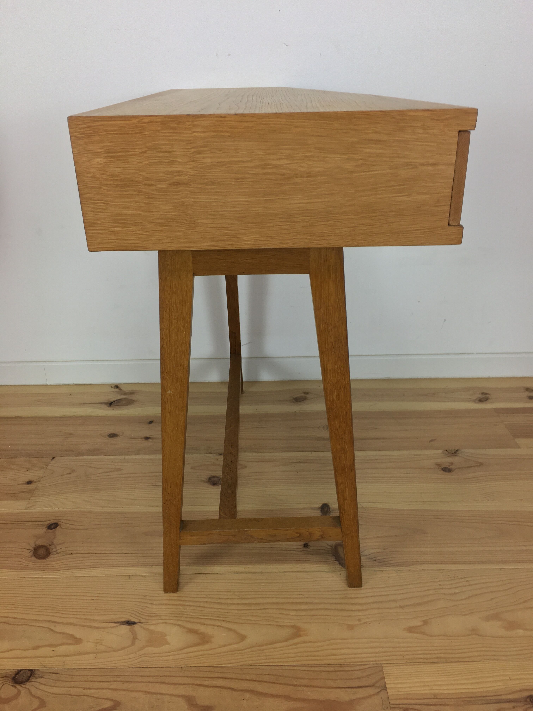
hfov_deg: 48.2
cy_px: 356
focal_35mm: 29
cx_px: 266
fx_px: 595
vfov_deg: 61.7
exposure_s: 1/33
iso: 32
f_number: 2.2
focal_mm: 4.15
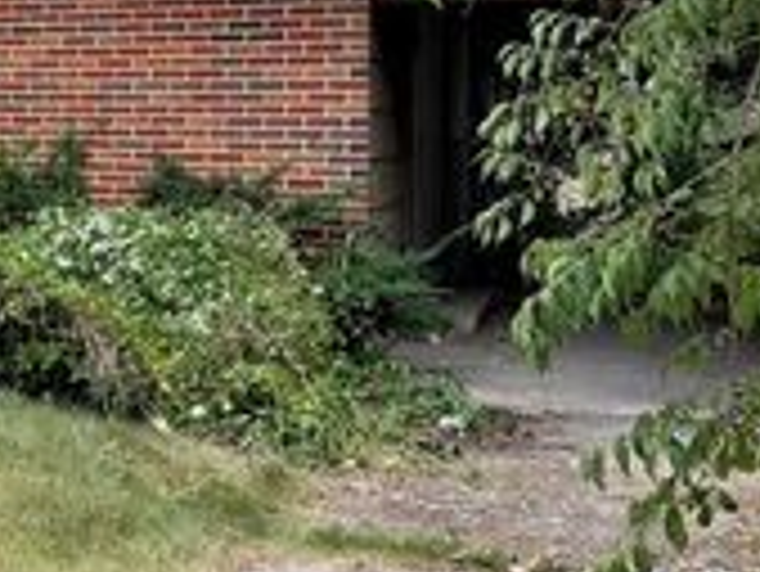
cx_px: -220
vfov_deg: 20.6
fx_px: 1560
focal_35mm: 71
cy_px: 133
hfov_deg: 24.1
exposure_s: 1/849
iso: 100
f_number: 1.78
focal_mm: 6.76
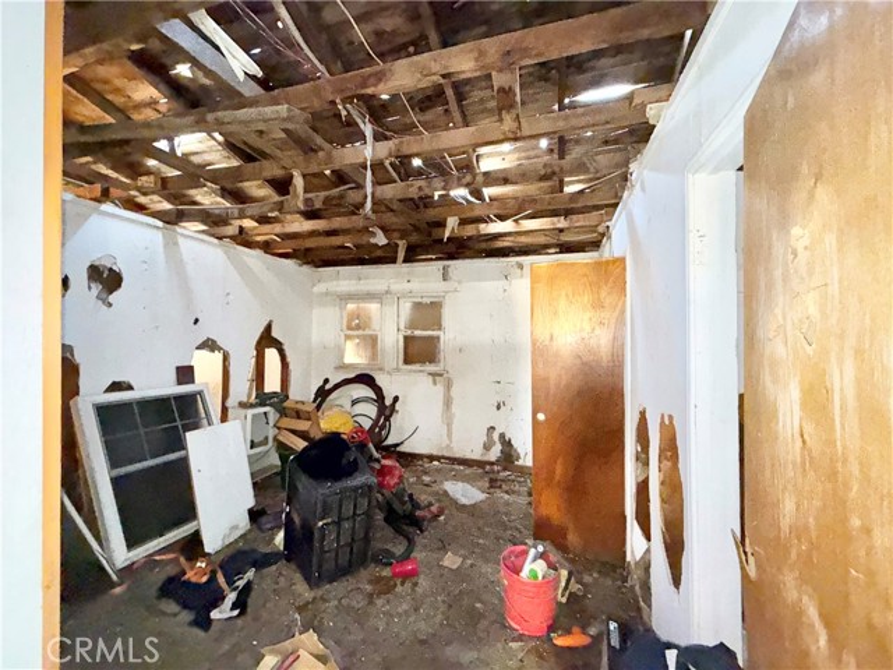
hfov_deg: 102.1
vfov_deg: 85.7
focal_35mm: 14
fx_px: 361
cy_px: 335
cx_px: 446
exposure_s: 1/52
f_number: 2.2
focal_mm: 2.22
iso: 500
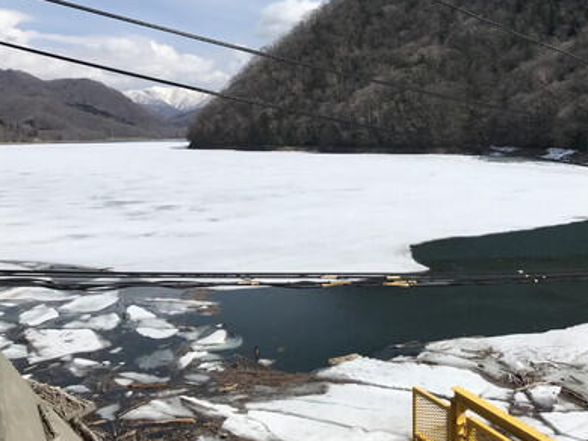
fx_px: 612
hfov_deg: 51.3
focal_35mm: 36
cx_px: 323
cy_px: 182
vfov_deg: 39.5
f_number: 1.8
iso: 20
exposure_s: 1/5650
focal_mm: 3.99
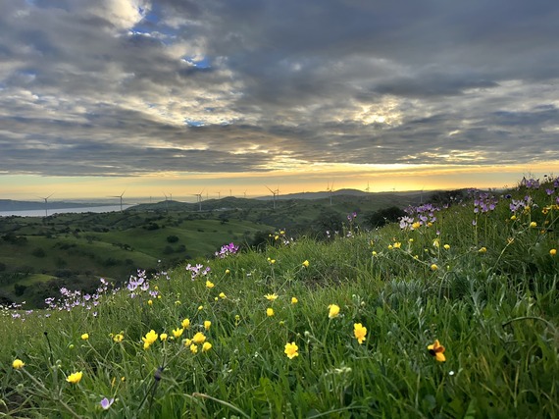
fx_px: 387
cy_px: 210
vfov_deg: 56.8
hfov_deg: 71.6
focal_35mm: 24
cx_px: 280
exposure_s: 1/2028
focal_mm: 6.86
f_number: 1.78
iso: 80
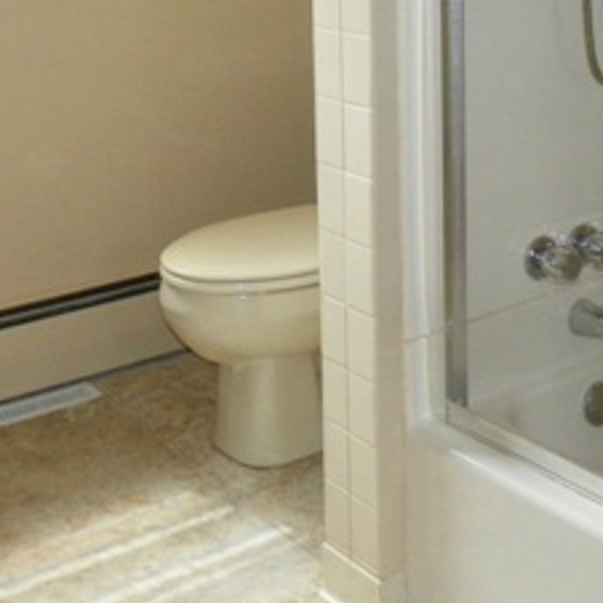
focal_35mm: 65
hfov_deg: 26.5
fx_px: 1281
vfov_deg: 25.7
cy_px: 64
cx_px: 352
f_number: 2.8
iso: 125
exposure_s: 1/40
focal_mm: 4.6
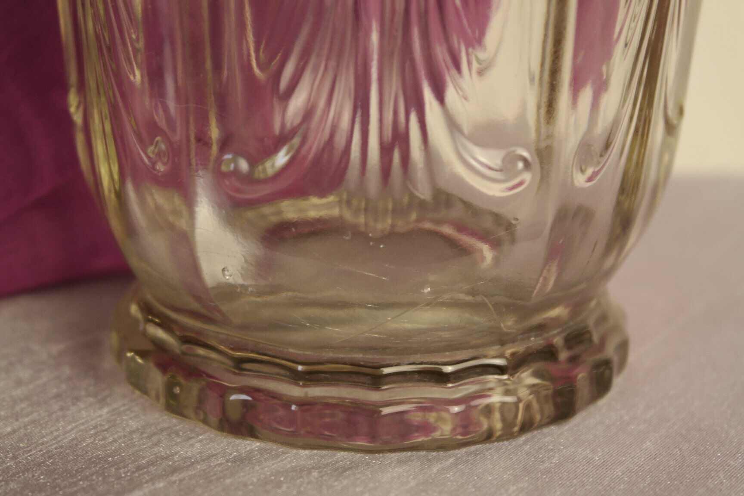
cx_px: 372
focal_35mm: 77
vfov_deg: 17.7
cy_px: 248
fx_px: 1591
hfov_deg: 26.3
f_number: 5.6
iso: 400
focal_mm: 50
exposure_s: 1/30
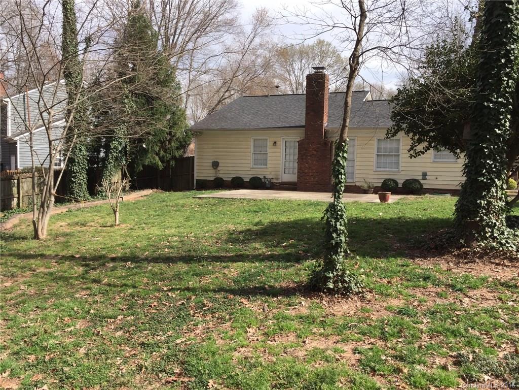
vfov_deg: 48.2
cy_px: 195
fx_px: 435
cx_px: 260
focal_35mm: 29
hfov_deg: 61.7
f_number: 2.2
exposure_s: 1/1319
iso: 32
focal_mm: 4.15
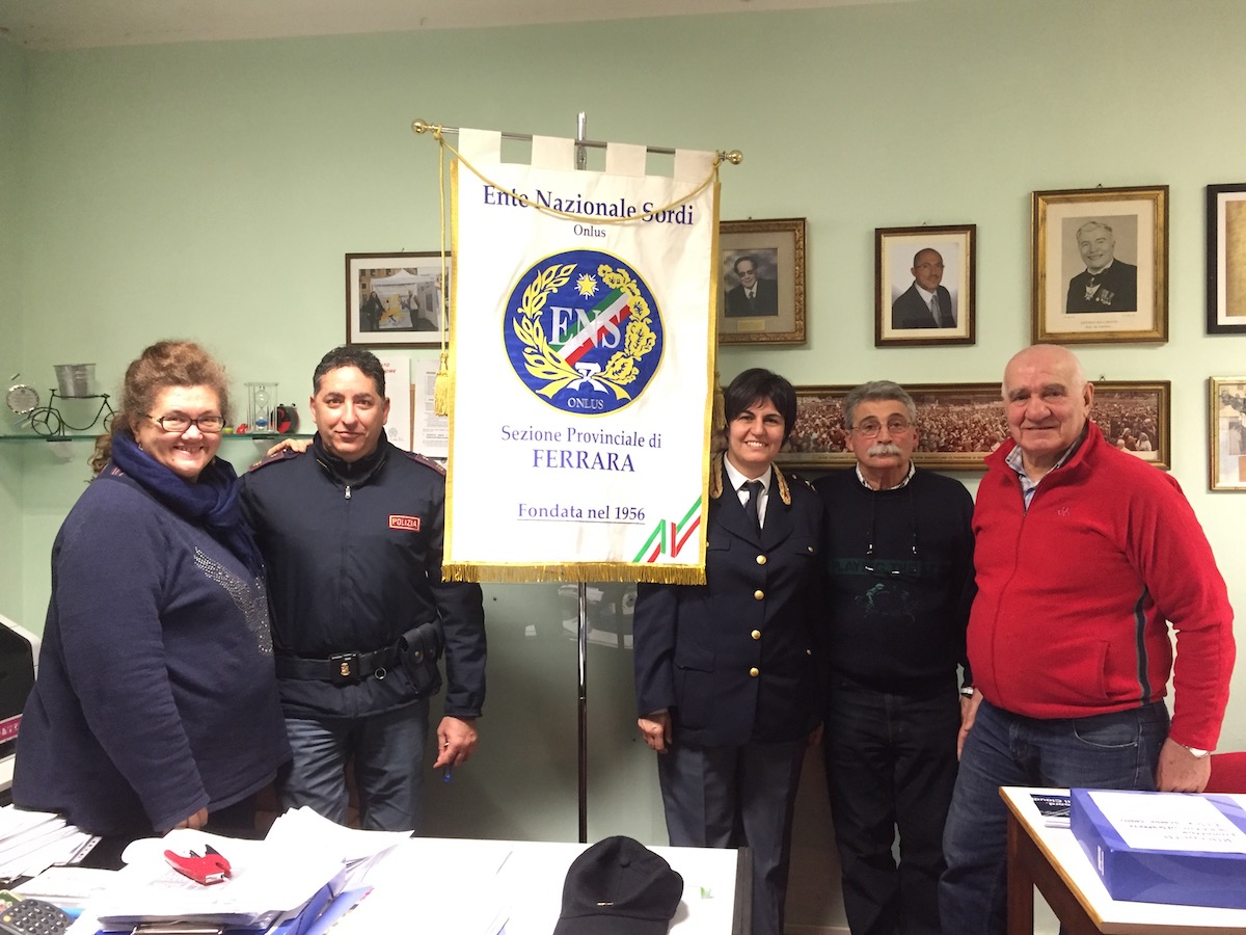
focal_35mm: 29
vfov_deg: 48.2
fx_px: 1044
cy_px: 468
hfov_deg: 61.7
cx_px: 623
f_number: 2.2
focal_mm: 4.15
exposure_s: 1/20
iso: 250
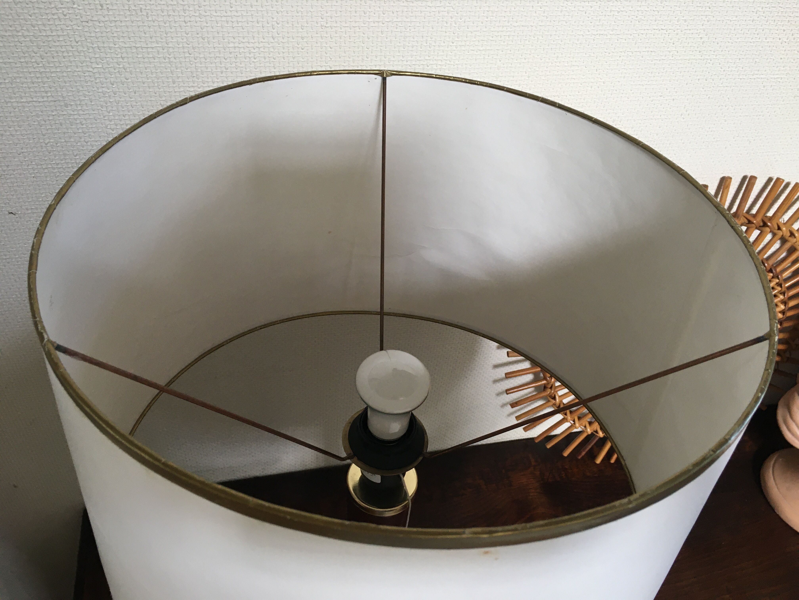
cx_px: 400
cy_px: 300
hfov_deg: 61.7
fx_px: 669
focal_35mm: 29
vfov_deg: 48.2
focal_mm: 4.15
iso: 100
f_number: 2.2
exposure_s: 1/33
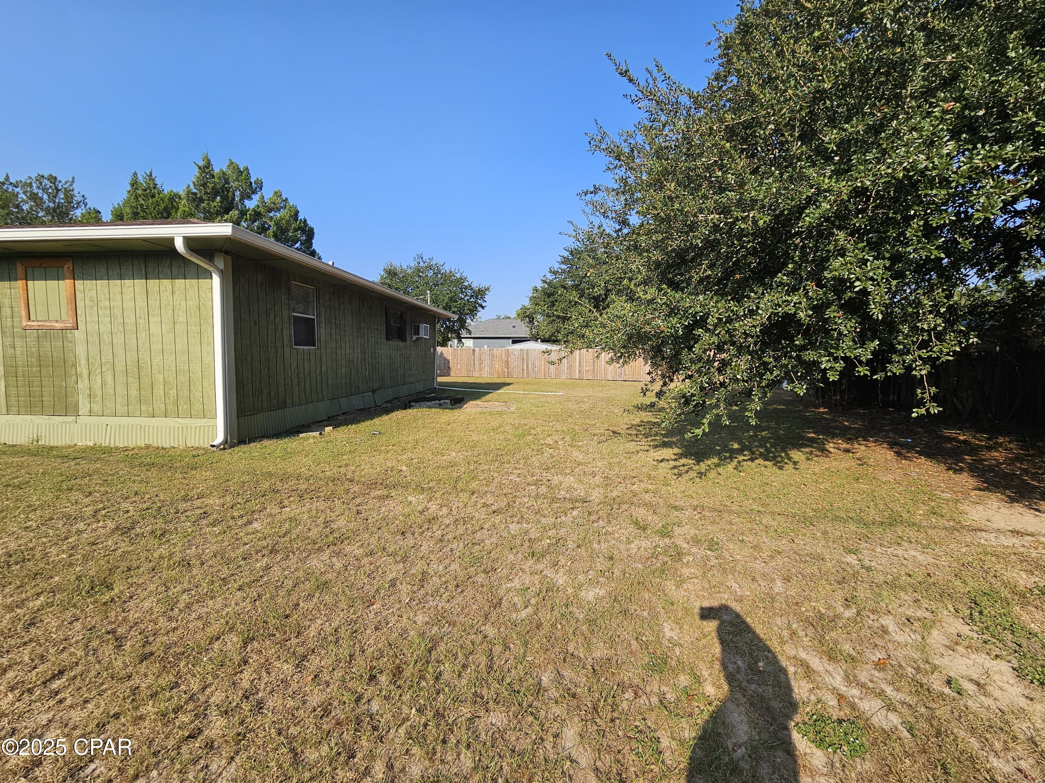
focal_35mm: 13
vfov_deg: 89.9
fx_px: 392
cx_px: 522
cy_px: 392
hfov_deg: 106.2
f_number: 2.2
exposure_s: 1/1422
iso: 50
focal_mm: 2.2
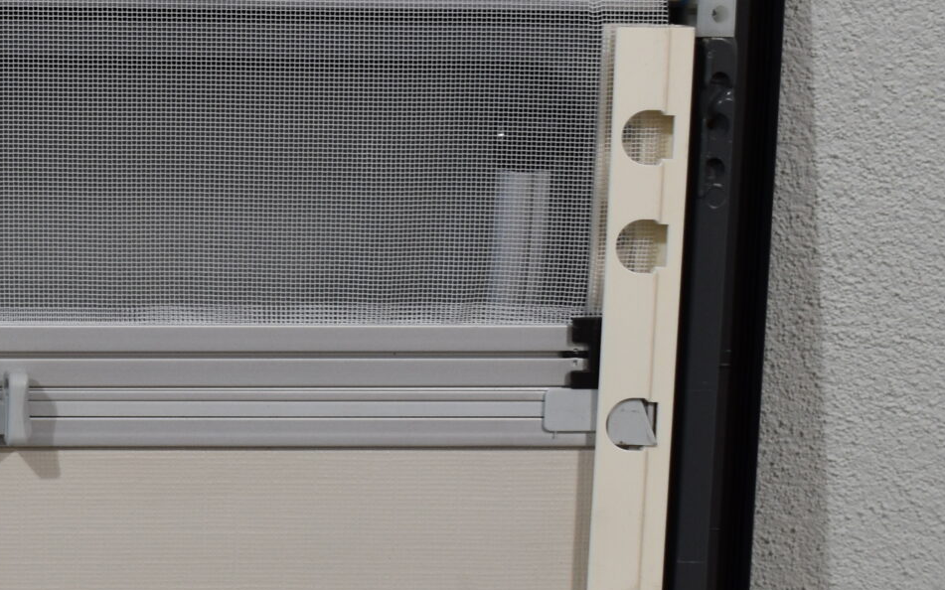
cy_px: 379
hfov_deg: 16.8
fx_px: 3074
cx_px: -142
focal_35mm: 119
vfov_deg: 11.0
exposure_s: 1/125
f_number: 5.6
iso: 320
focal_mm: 29
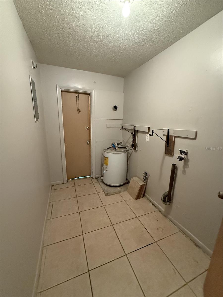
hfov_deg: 85.7
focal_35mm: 14
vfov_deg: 102.1
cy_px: 148
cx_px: 112
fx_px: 120
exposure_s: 1/60
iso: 1000
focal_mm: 2.22
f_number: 2.2
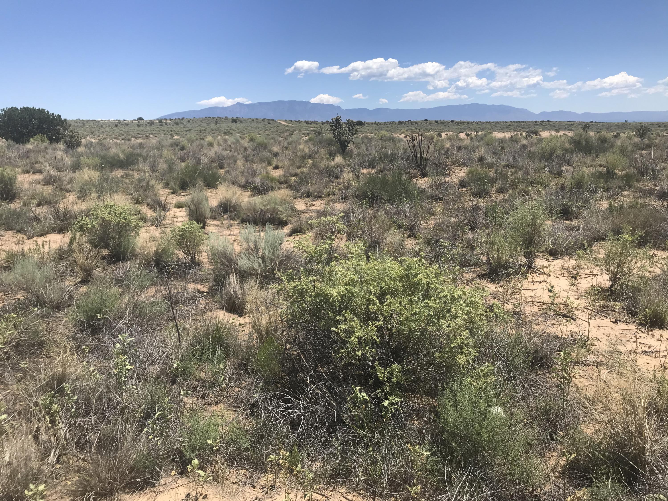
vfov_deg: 49.7
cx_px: 334
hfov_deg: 63.4
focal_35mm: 28
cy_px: 250
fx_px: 540
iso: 20
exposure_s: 1/2817
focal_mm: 3.99
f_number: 1.8
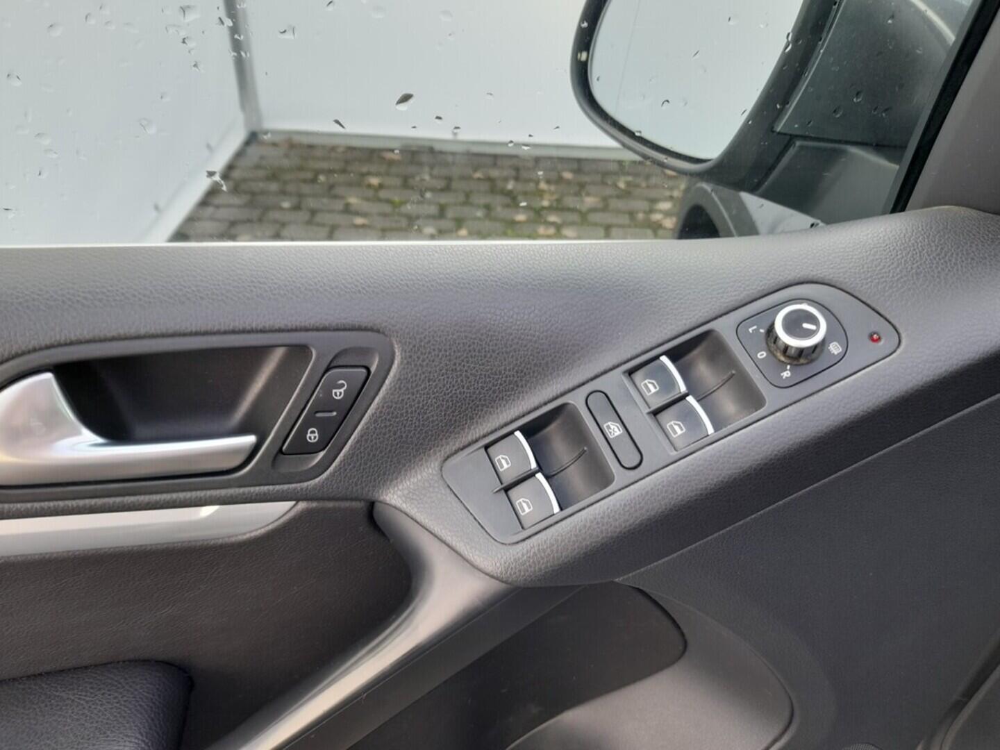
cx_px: 500
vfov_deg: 54.9
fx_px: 722
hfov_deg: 69.4
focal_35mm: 25
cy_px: 375
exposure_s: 1/50
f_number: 2
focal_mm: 4.6
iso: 32
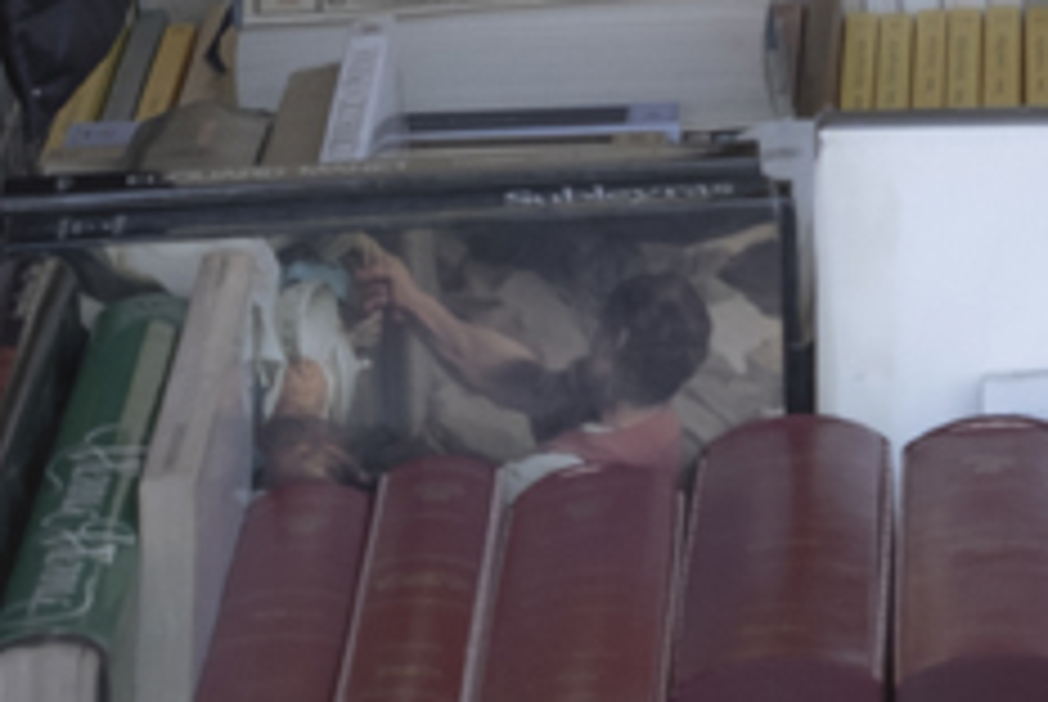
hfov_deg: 8.0
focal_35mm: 252
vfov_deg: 5.3
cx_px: 1408
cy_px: -873
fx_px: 7345
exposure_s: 1/125
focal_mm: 32.5
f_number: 8
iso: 640
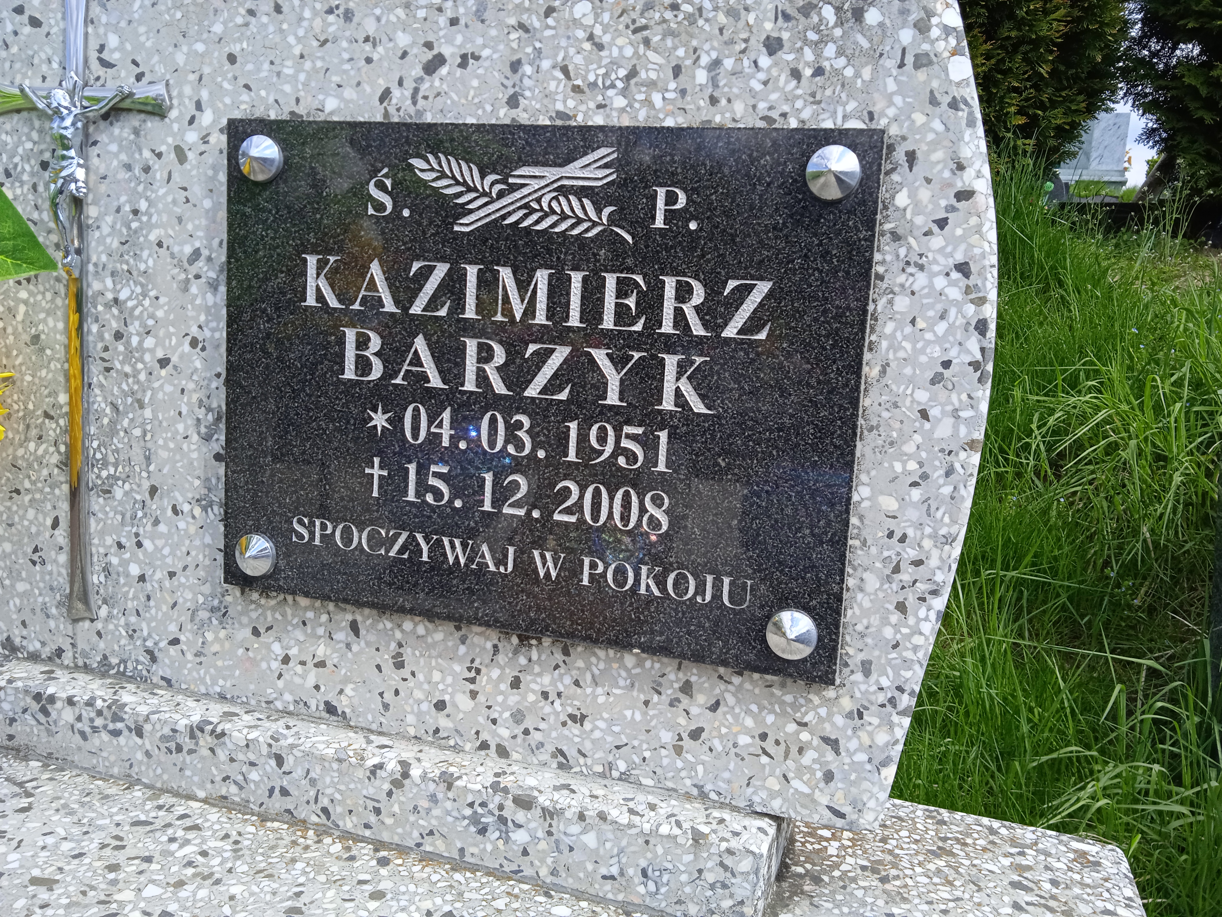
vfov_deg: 49.7
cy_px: 458
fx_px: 988
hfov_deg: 63.4
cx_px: 611
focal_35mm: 28
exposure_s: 1/515
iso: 111
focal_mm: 3.43
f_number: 2.2
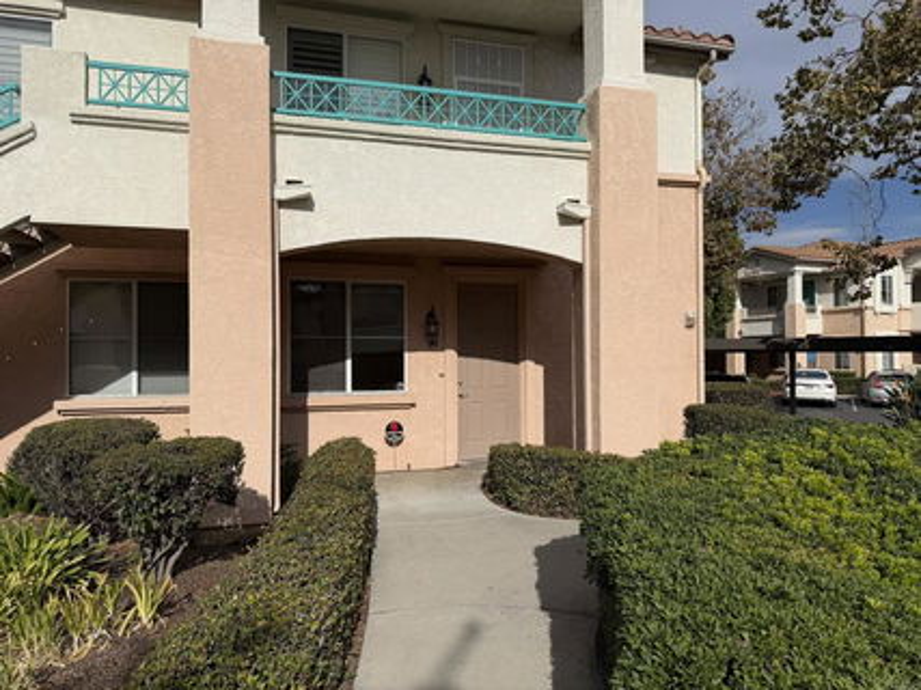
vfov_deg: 56.8
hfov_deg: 71.6
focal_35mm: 24
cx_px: 460
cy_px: 345
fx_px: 638
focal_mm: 6.76
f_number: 1.78
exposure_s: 1/14286
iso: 80
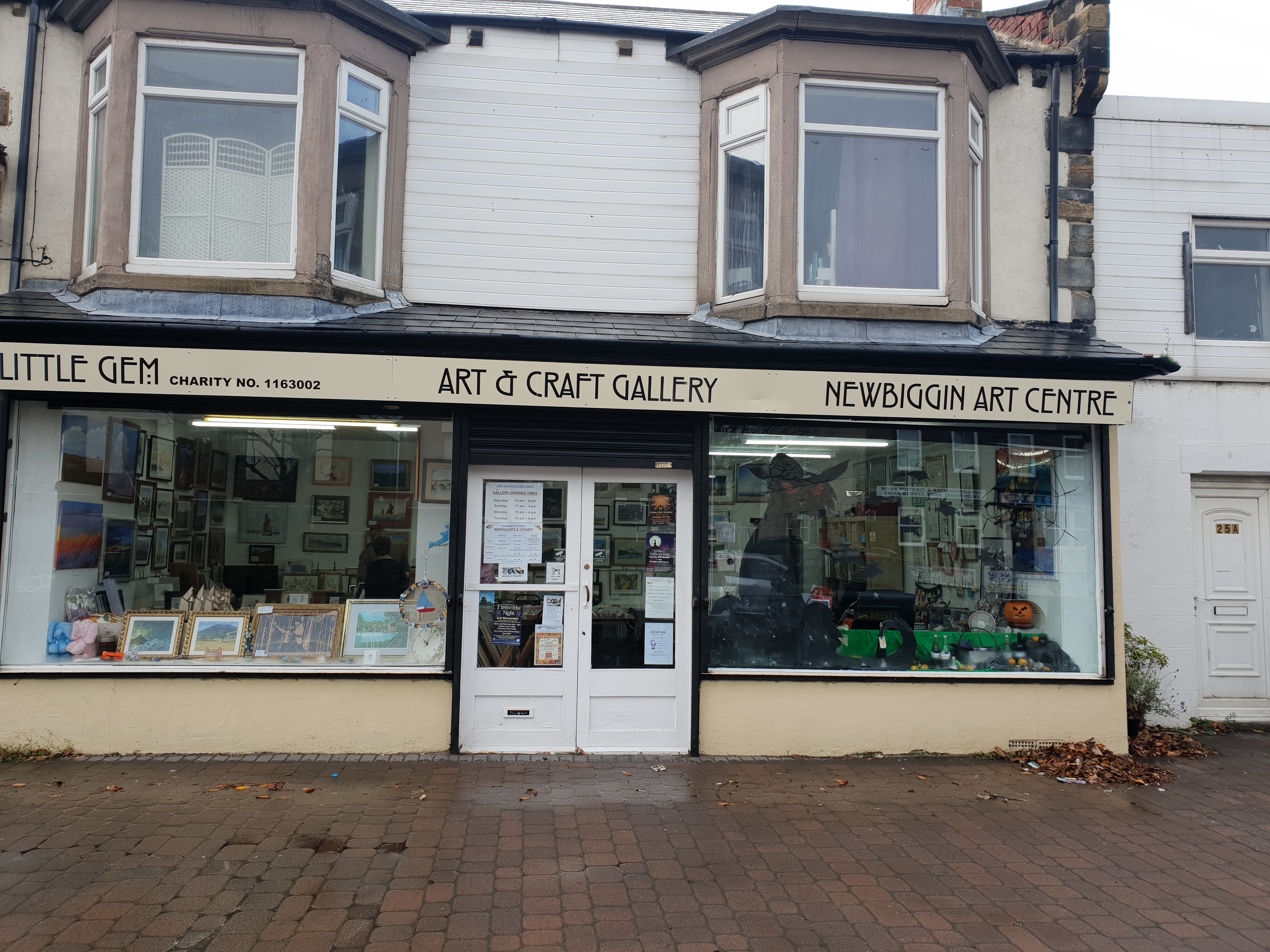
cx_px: 635
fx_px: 954
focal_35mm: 26
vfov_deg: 53.1
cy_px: 476
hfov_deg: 67.3
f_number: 2.4
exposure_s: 1/151
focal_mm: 4.3
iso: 50
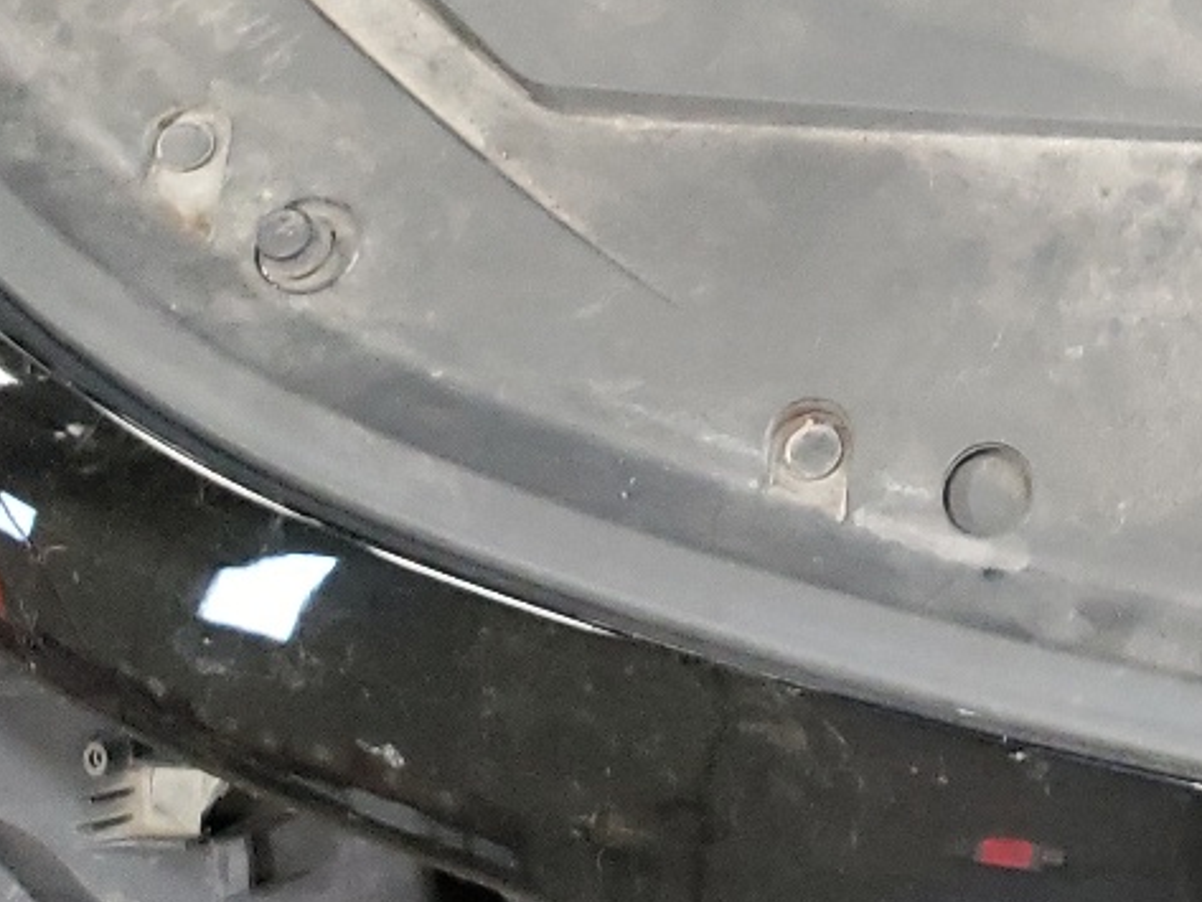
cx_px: 1642
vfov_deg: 16.1
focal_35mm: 88
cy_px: -211
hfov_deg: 20.1
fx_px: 3056
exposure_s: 1/30
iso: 343
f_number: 1.5
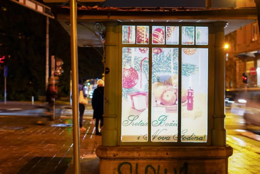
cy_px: 87
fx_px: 361
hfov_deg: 39.6
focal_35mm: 50
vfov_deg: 27.0
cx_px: 130
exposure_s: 1/10
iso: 640
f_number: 2.8
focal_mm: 50
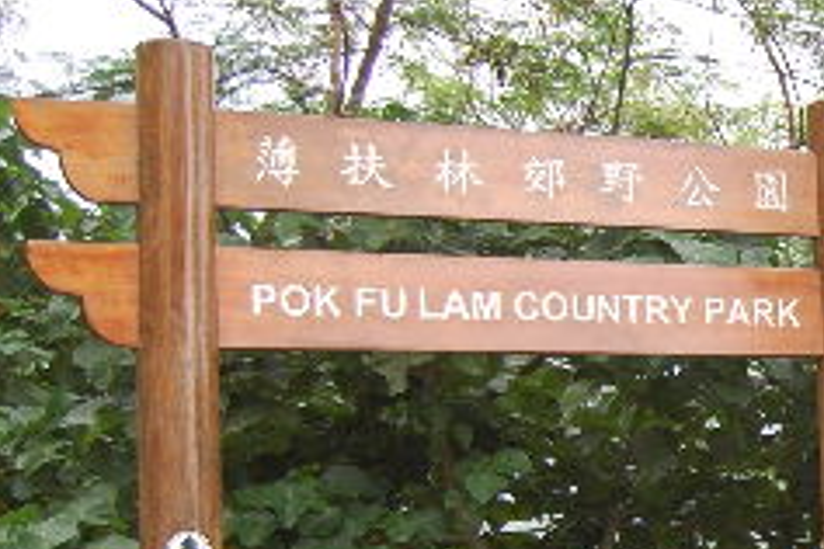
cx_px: 1057
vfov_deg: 16.1
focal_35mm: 84
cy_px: 453
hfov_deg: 21.9
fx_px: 1923
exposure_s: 1/250
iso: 400
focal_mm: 18
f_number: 3.5
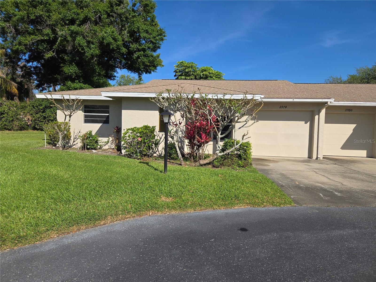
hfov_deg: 73.9
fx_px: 250
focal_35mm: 23
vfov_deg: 58.9
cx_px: 188
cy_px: 141
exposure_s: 1/2404
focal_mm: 5.4
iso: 25
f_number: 1.8
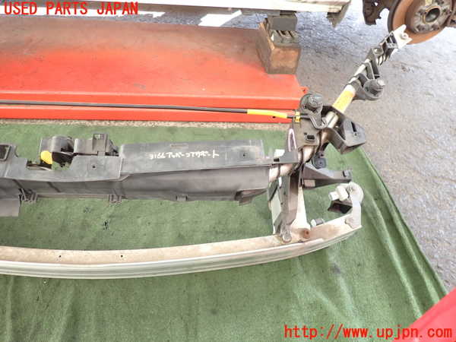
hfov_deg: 69.4
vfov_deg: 54.9
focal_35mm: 25
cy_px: 171
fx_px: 329
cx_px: 228
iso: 200
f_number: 2
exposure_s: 1/60
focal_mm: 4.5
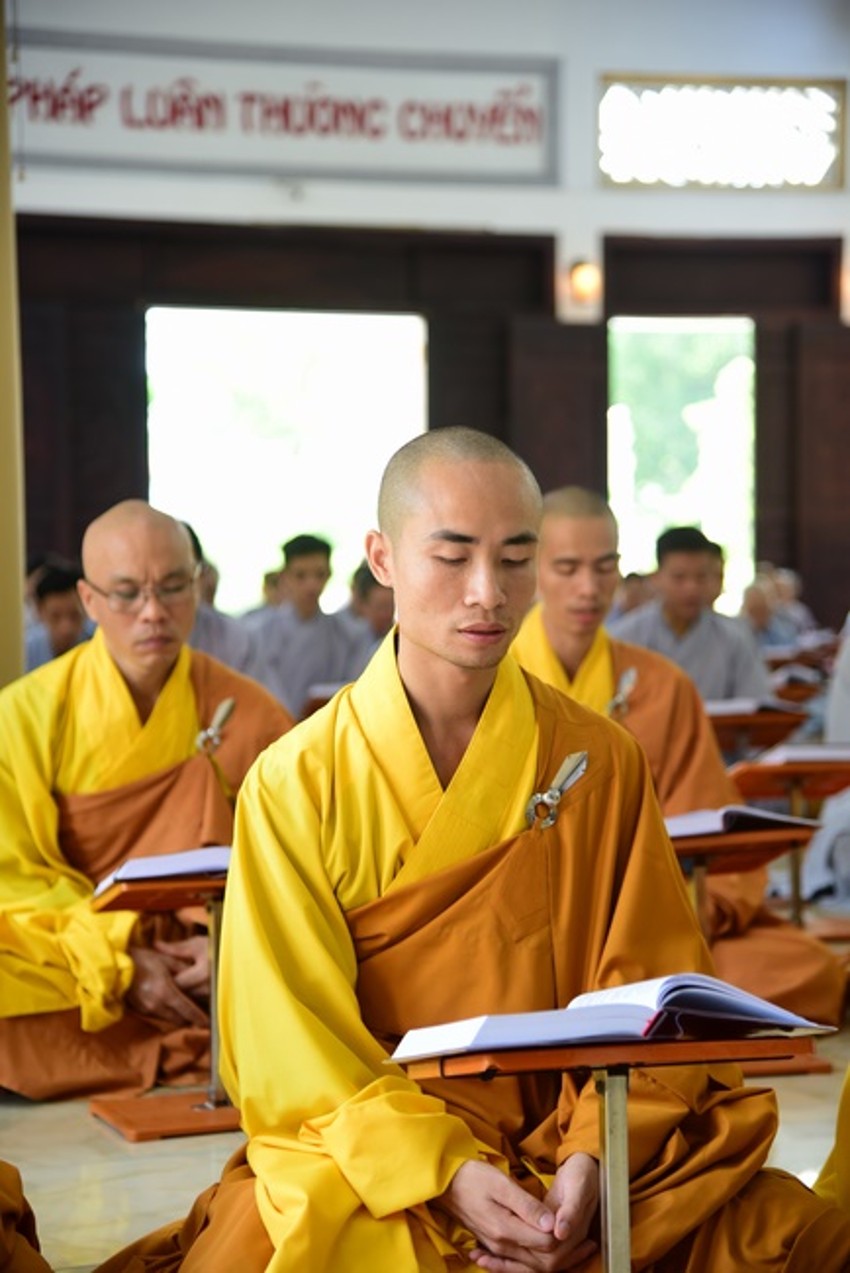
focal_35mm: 82
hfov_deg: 16.7
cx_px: 425
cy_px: 636
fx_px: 2901
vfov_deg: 24.8
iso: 640
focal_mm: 82
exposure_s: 1/80
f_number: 4
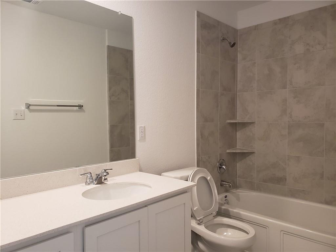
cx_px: 168
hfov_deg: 67.3
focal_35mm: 26
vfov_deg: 53.1
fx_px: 252
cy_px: 126
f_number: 2.4
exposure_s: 1/60
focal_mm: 4.3
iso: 320
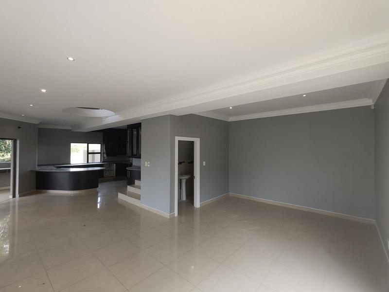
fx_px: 180
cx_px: 194
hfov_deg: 94.5
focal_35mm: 16
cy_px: 146
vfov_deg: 78.1
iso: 100
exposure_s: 1/100
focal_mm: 1.96
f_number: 2.2
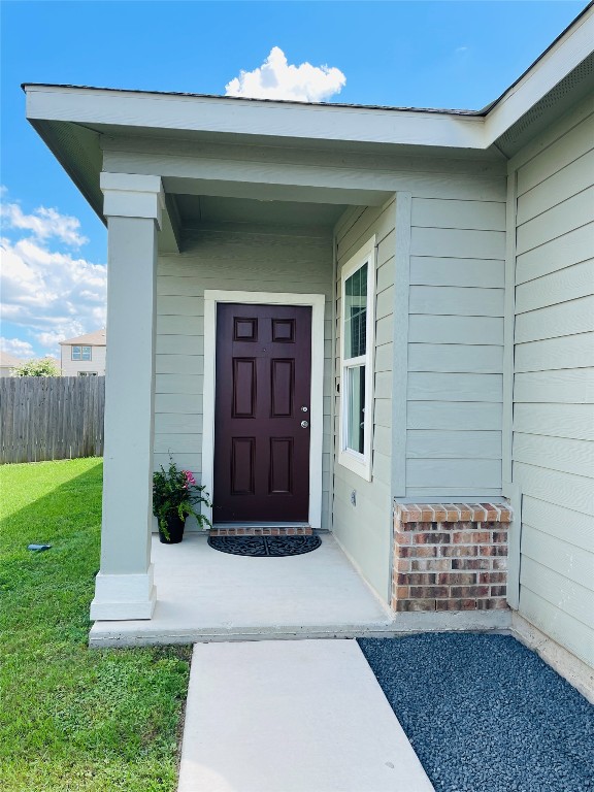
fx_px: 595
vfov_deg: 67.3
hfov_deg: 53.1
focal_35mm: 26
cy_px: 396
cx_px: 297
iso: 32
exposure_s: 1/807
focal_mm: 4.2
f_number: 1.6
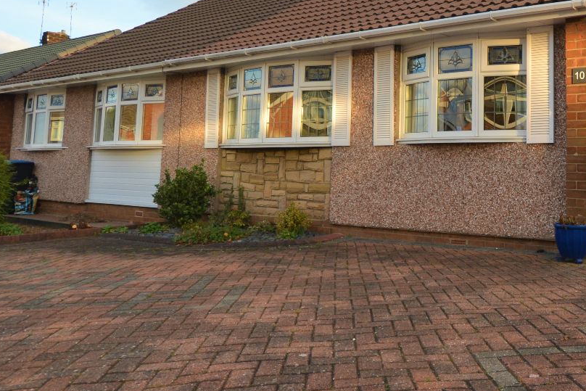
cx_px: 465
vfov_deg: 34.4
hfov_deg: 48.0
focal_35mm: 38
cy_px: 102
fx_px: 619
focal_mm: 10
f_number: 6.3
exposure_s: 1/160
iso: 200
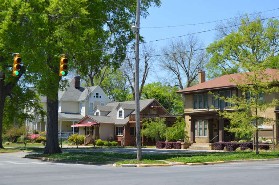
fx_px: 465
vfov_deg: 22.6
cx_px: 140
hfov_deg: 33.4
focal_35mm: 60
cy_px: 92
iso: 100
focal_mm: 40
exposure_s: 1/200
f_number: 7.1
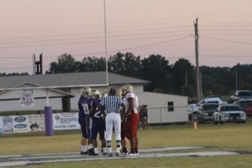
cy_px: 142
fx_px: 1665
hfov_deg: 8.7
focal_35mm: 238
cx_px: 106
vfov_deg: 5.8
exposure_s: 1/60
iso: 1000
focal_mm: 80
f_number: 7.1
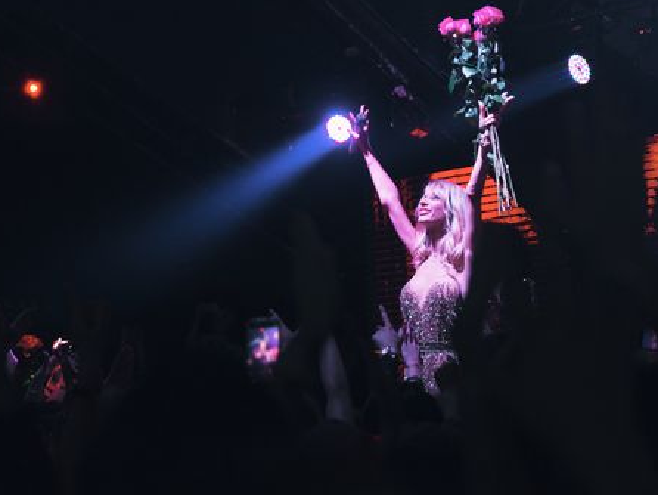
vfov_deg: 15.1
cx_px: 389
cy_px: 212
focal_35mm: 98
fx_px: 1864
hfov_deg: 20.0
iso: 2500
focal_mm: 70
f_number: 4
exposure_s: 1/320
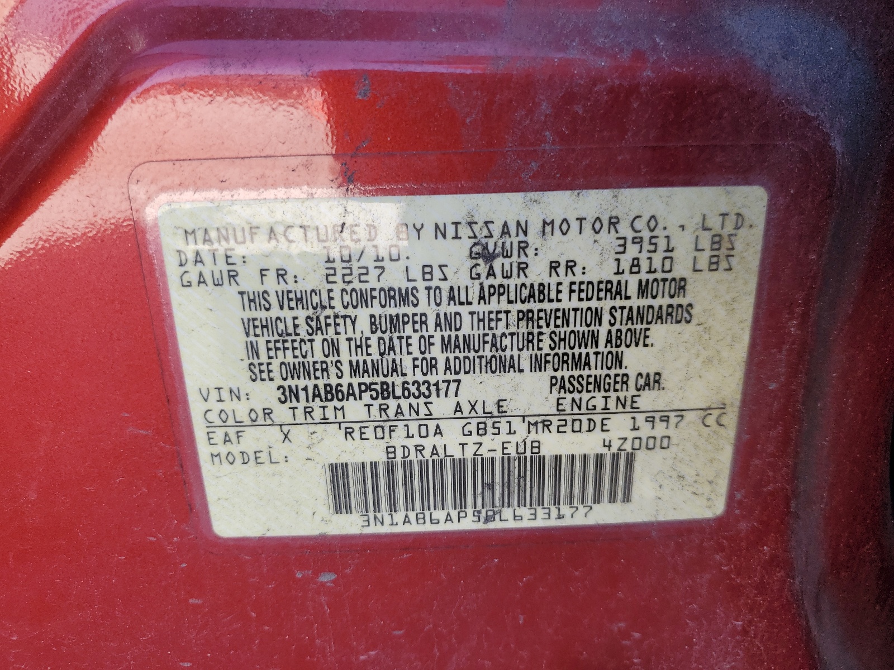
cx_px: 447
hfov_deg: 67.3
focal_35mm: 26
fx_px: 671
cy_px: 335
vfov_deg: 53.1
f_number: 1.5
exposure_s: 1/323
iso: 50
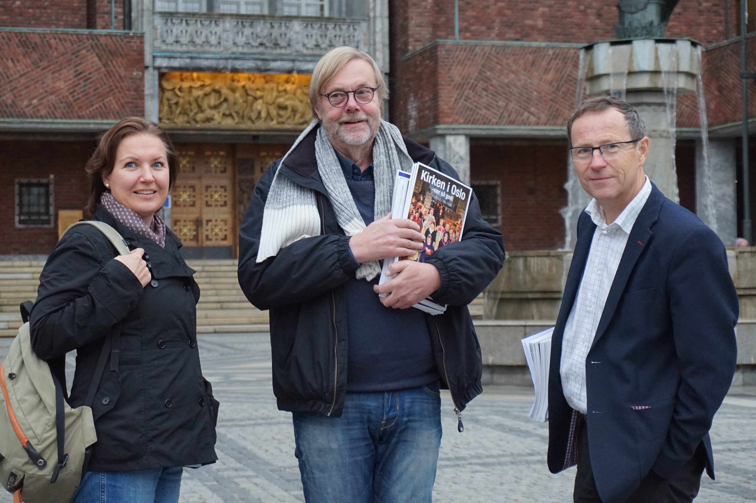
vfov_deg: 18.2
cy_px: 252
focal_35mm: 75
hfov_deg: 27.0
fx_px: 1574
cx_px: 378
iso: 2000
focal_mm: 50
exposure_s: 1/160
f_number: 5.6
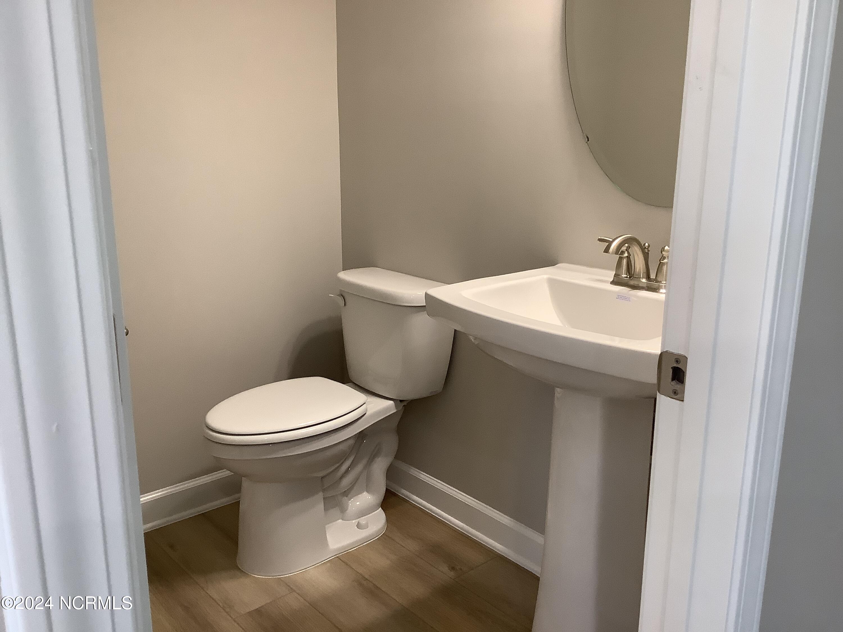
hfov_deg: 58.4
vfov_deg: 45.4
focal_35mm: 31
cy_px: 316
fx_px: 755
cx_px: 422
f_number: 2.4
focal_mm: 3.3
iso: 125
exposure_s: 1/60
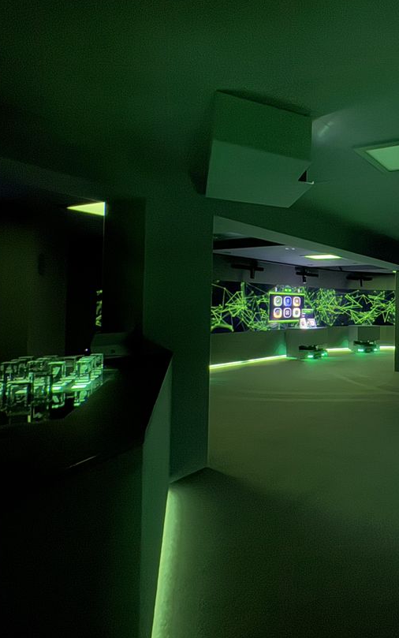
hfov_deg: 45.2
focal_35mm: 22
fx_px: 383
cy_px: 300
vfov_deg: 79.6
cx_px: 412
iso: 2000
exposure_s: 1/10
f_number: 2.2
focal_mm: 2.22
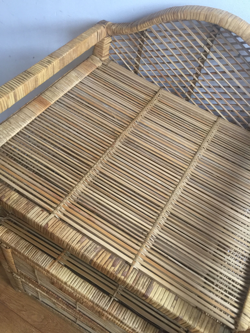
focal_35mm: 29
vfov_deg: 61.7
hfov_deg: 48.2
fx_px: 279
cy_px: 166
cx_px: 125
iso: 100
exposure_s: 1/17
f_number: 2.2
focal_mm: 4.15
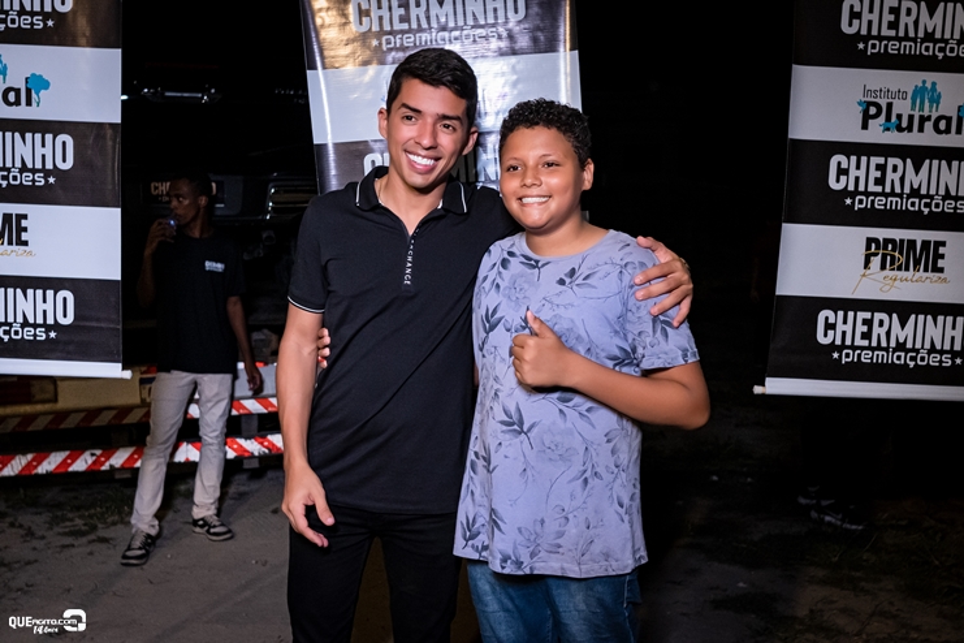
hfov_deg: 53.1
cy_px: 322
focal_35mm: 36
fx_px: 964
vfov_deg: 36.9
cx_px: 482
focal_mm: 24
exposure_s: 1/320
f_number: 2.8
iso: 2000
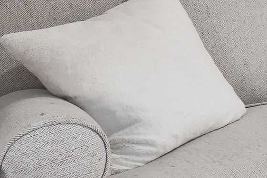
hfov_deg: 18.2
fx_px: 608
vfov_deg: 15.6
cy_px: -74
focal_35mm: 82
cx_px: 510
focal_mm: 10
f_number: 10
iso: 400
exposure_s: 1/5
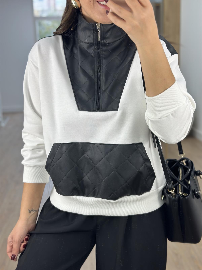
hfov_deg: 30.3
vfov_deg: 39.7
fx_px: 373
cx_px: 101
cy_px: 135
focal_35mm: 48
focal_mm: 6.86
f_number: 1.78
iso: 64
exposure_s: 1/154
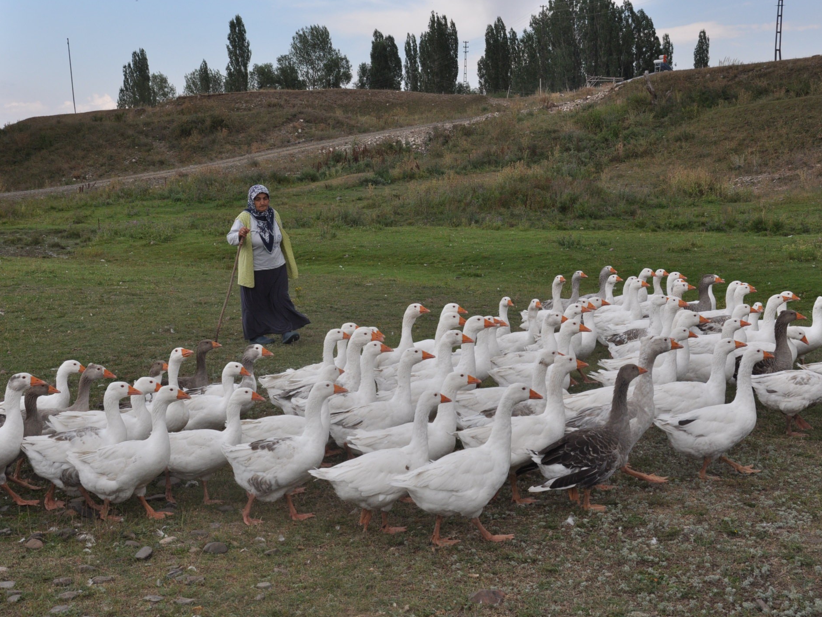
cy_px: 311
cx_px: 399
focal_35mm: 56
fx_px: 1330
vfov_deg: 26.1
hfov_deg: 34.3
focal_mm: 34
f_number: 10
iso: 500
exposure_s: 1/400
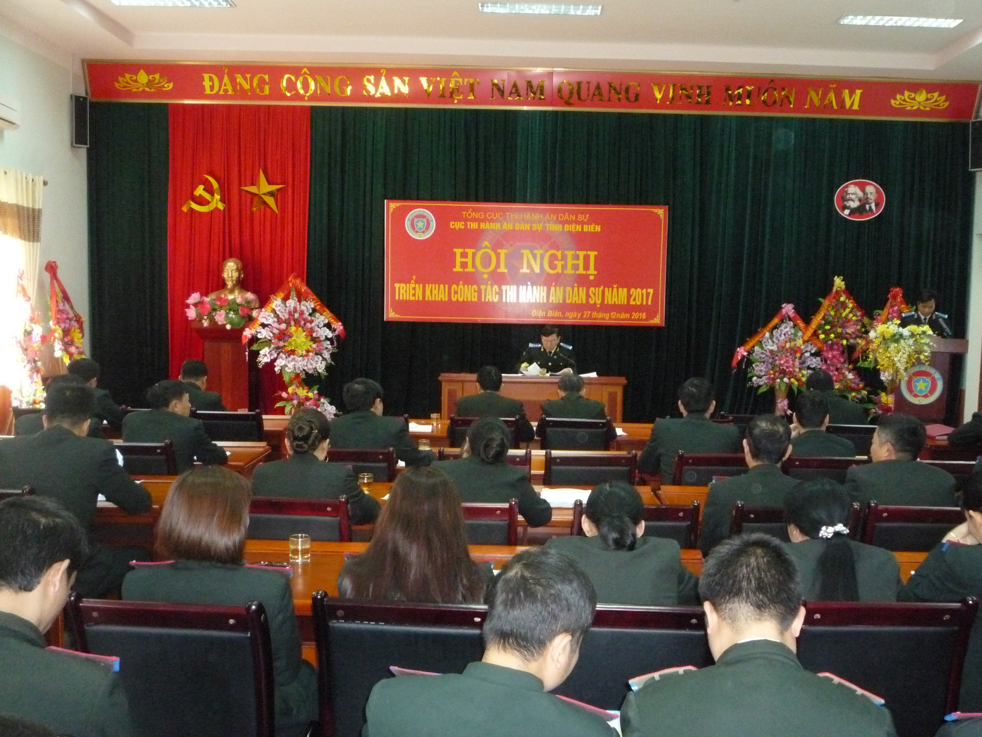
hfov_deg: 55.3
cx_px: 535
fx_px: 936
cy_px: 397
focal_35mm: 33
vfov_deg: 42.9
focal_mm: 5.2
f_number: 3.3
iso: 800
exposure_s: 1/30
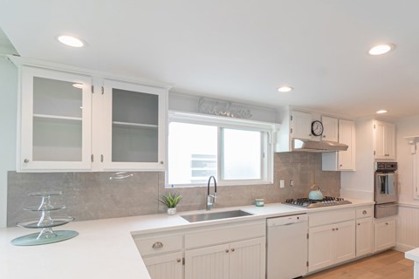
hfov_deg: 82.5
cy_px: 166
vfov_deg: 61.5
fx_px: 233
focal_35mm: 20
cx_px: 260
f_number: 7.1
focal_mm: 10
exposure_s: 1/6
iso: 100
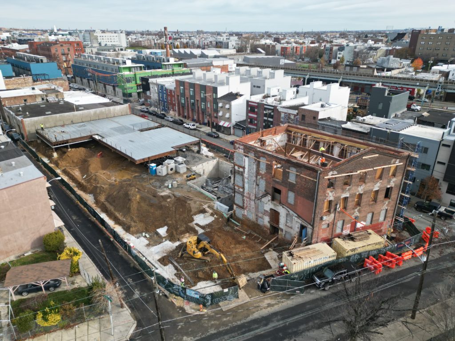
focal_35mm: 24
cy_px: 170
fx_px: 315
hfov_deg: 71.6
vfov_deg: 56.8
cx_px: 228
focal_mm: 6.72
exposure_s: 1/1600
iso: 200
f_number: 1.7
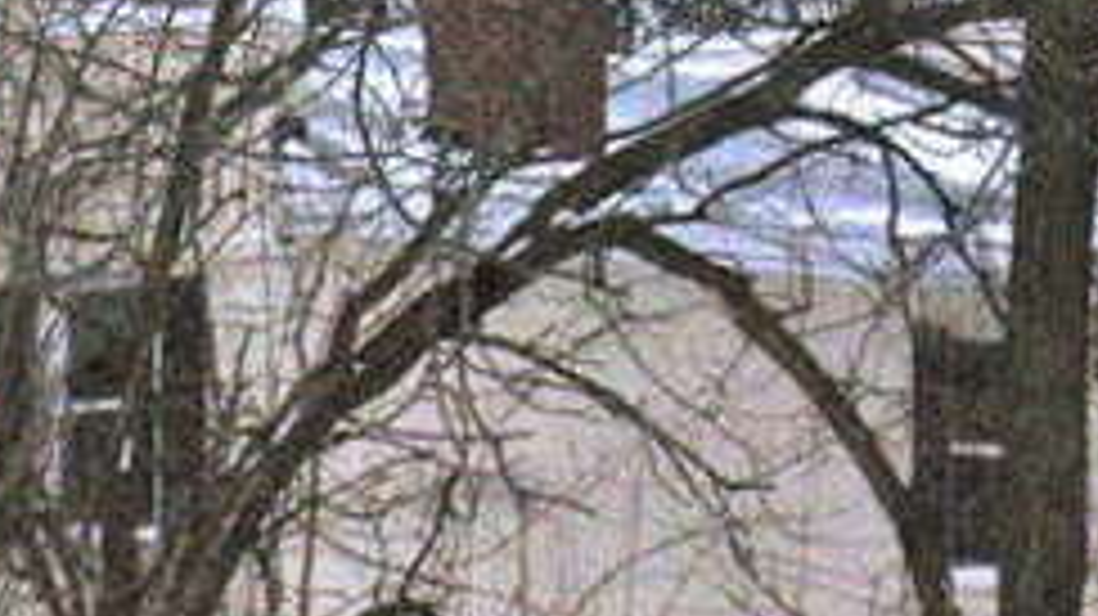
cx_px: 148
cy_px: 495
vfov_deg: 2.7
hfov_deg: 4.8
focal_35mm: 450
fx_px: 13096
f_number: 5.3
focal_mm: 26.3
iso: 200
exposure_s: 1/256
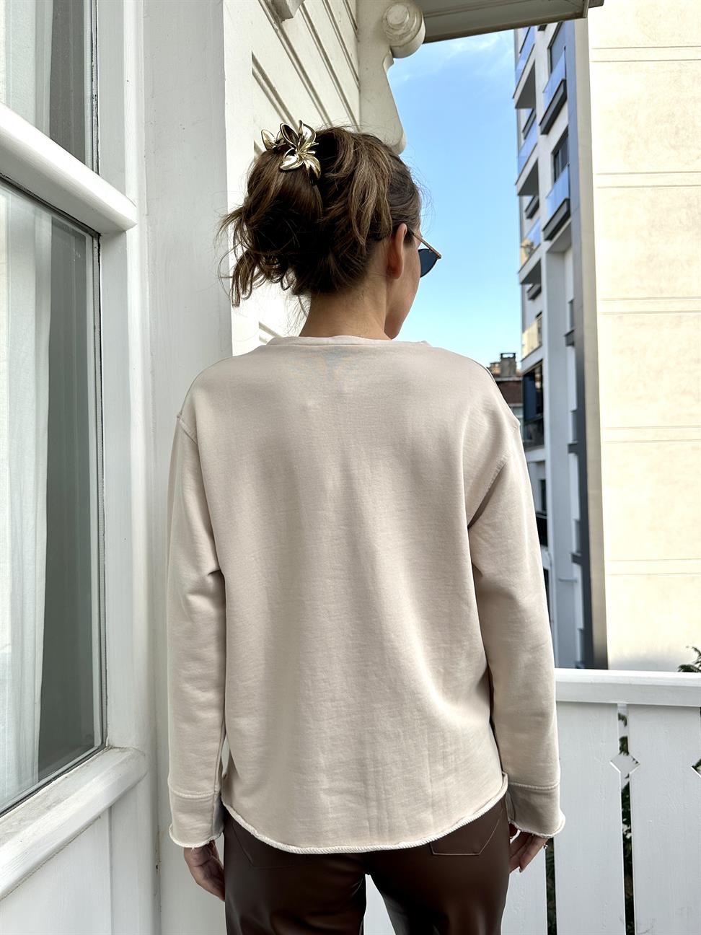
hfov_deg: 56.8
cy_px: 468
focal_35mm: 24
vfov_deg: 71.6
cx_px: 350
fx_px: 648
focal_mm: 6.86
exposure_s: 1/1119
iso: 80
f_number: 1.78
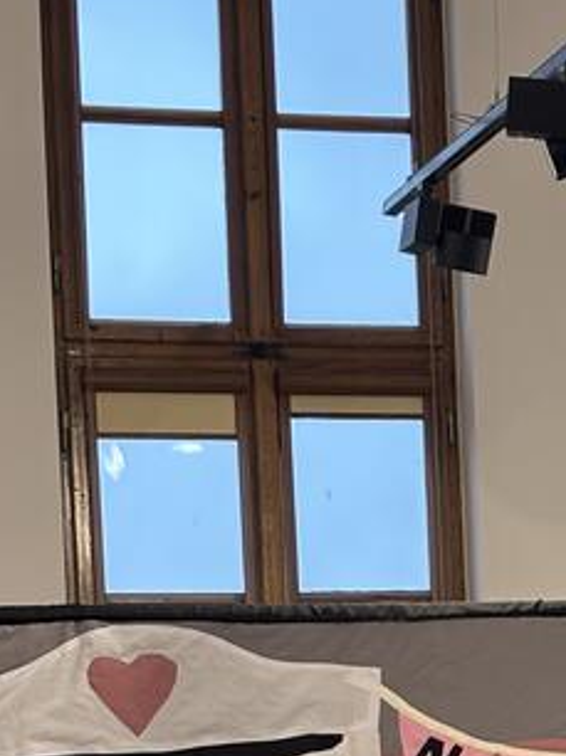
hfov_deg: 9.1
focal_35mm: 160
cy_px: 936
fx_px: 3493
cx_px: 807
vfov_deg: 12.1
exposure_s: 1/100
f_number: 1.6
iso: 64
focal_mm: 5.96
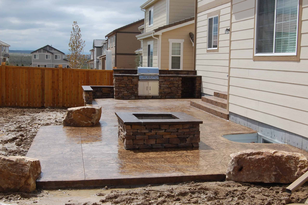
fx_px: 436
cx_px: 154
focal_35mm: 51
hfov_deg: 38.9
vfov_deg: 26.4
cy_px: 102
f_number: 10
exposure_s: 1/400
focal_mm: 34
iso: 200
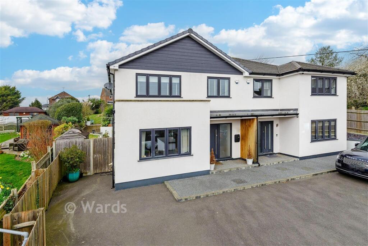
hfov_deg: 104.2
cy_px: 123
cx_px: 184
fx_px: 143
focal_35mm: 14
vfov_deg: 81.2
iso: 400
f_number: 8
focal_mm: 14
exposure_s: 1/800
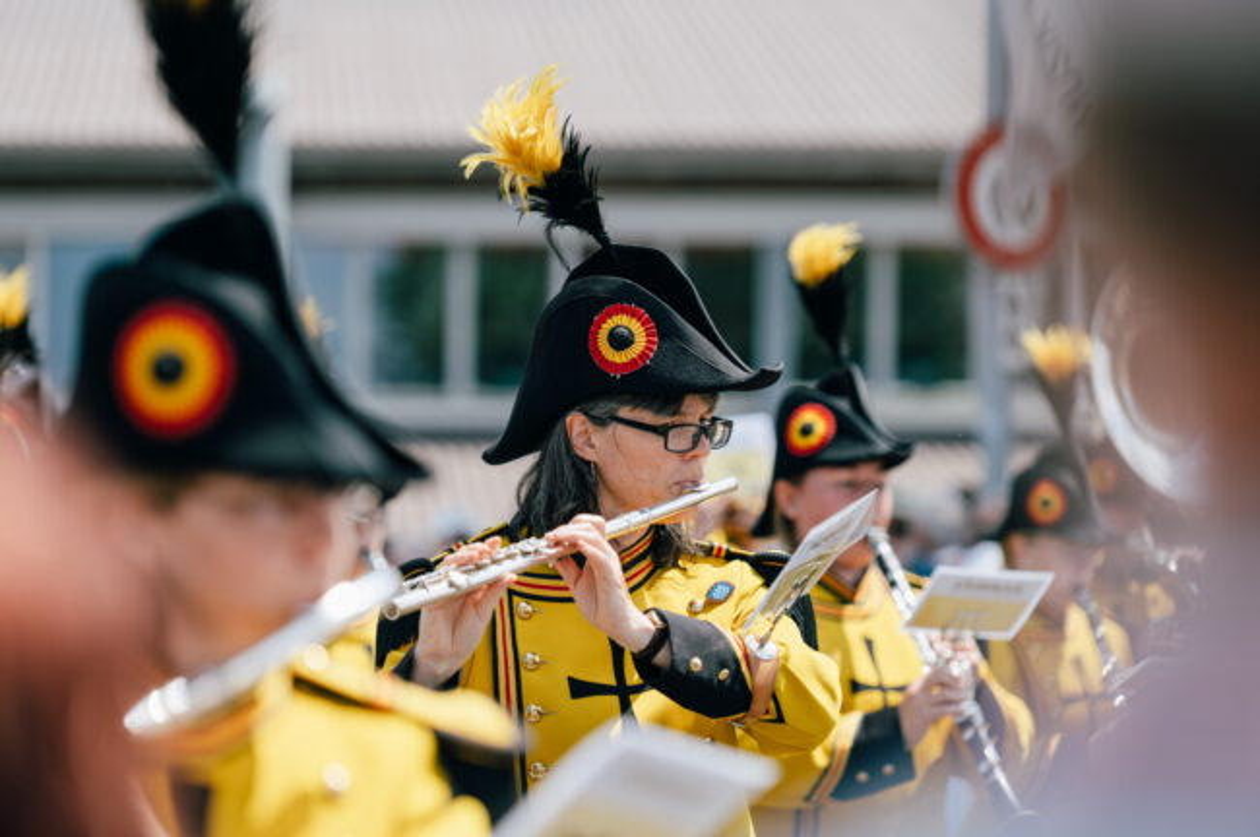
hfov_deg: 14.7
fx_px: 4895
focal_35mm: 140
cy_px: 418
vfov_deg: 9.8
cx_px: 630
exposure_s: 1/1250
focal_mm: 140
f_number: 2.8
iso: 100
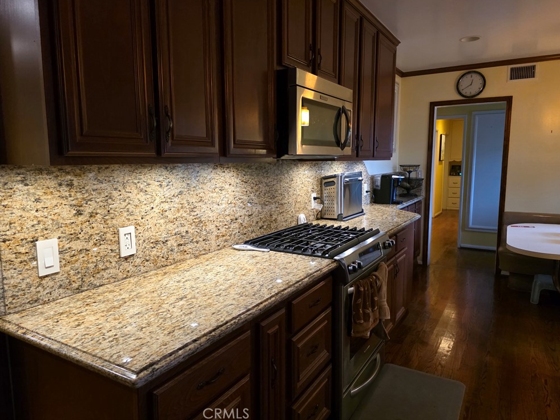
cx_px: 281
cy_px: 203
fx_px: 388
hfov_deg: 71.6
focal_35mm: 24
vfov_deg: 56.8
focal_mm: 6.3
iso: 1600
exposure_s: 1/120
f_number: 1.7
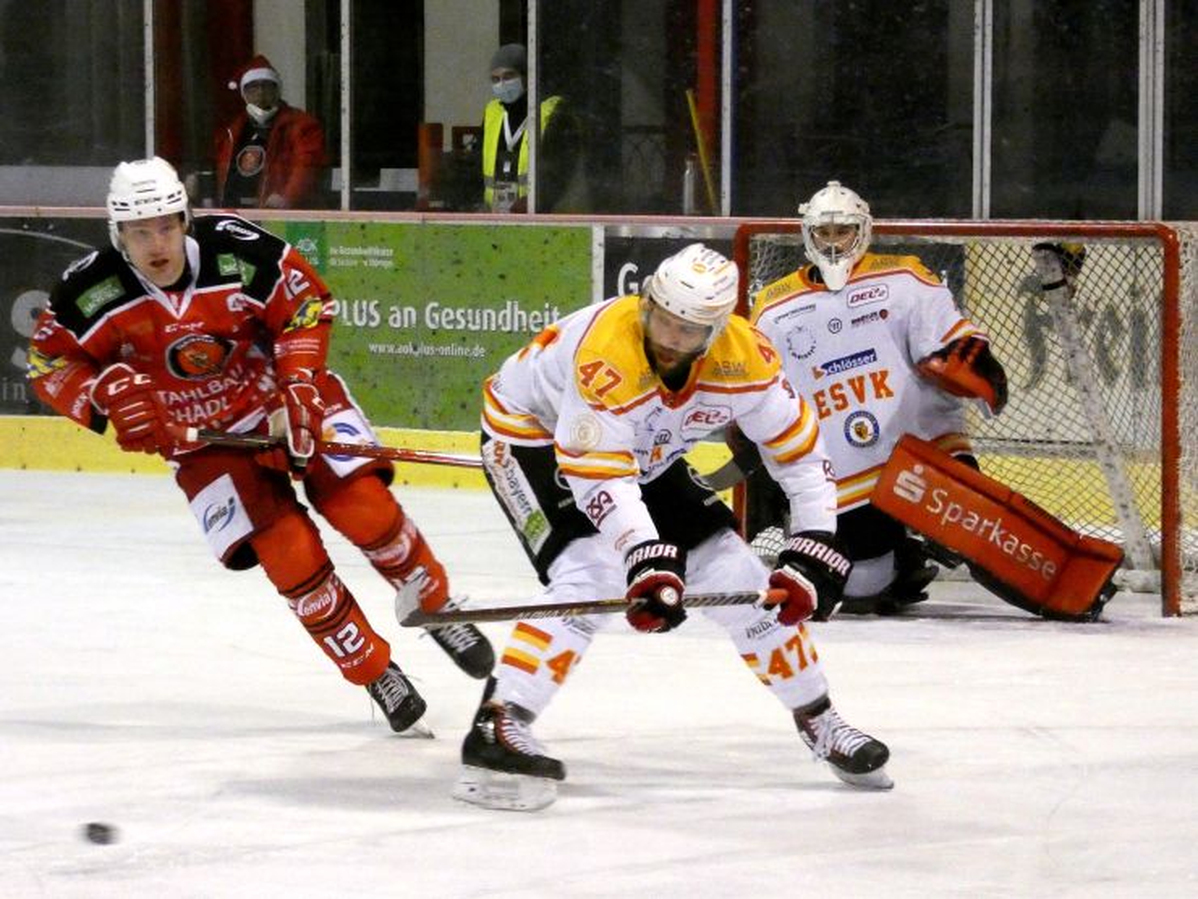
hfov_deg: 9.7
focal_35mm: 205
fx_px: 7095
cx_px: 599
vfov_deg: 7.2
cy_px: 450
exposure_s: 1/200
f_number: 5.5
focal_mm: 36.8
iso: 3200
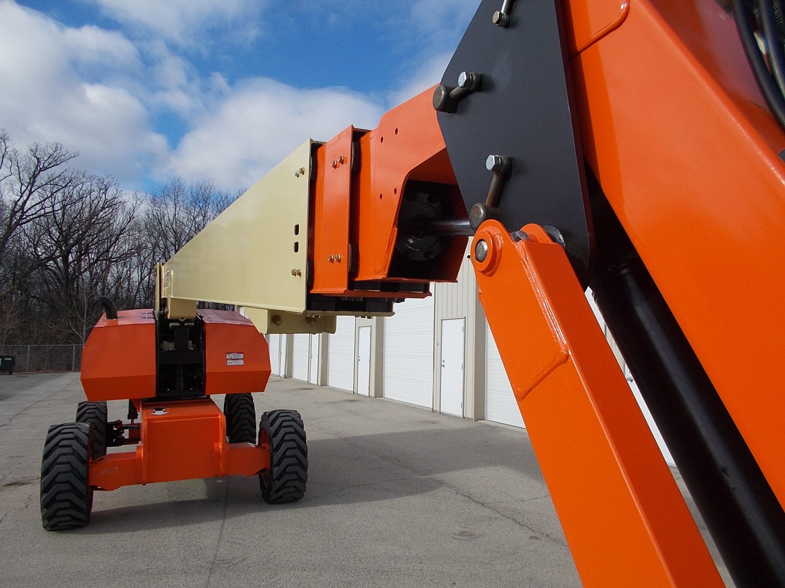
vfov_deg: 53.1
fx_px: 590
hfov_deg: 67.3
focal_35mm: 26
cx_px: 392
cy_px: 294
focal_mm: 4.6
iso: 80
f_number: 8
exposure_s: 1/200
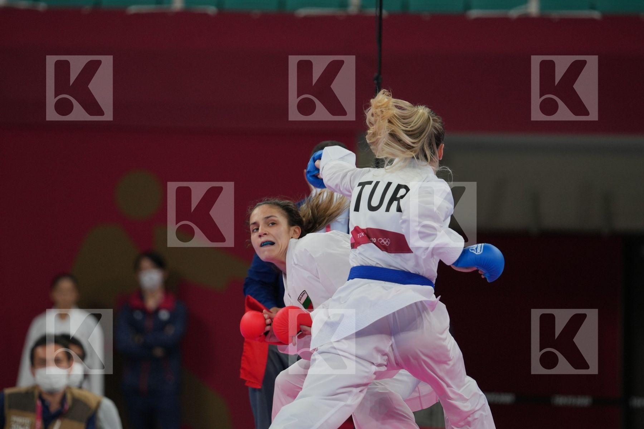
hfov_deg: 6.9
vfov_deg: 4.6
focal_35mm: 300
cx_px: 322
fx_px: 5366
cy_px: 214
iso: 500
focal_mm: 200
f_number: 2.8
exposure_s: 1/1000
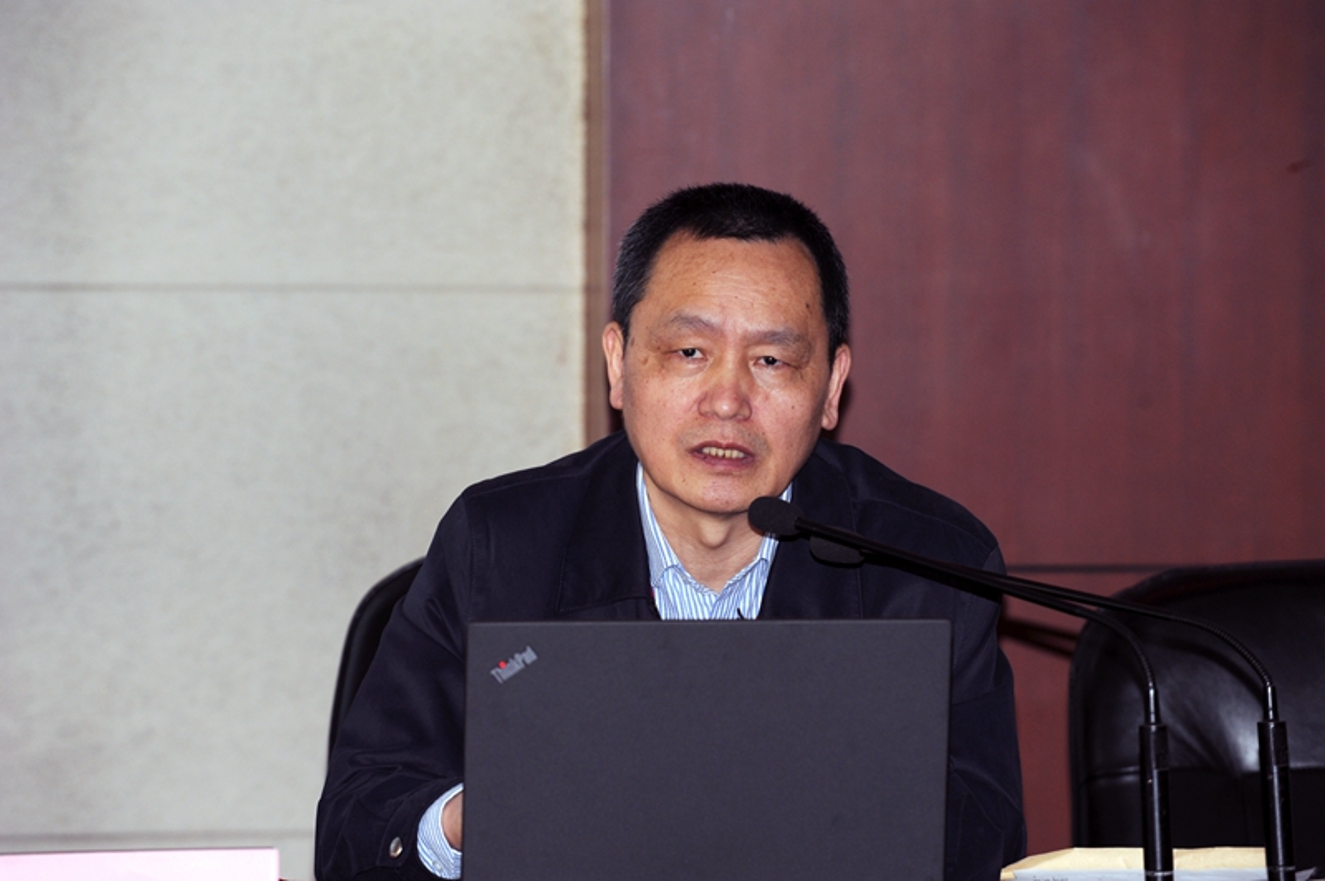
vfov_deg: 8.8
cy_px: 440
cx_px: 662
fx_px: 5700
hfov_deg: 13.3
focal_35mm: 155
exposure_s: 1/60
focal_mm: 155
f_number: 4.5
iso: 500
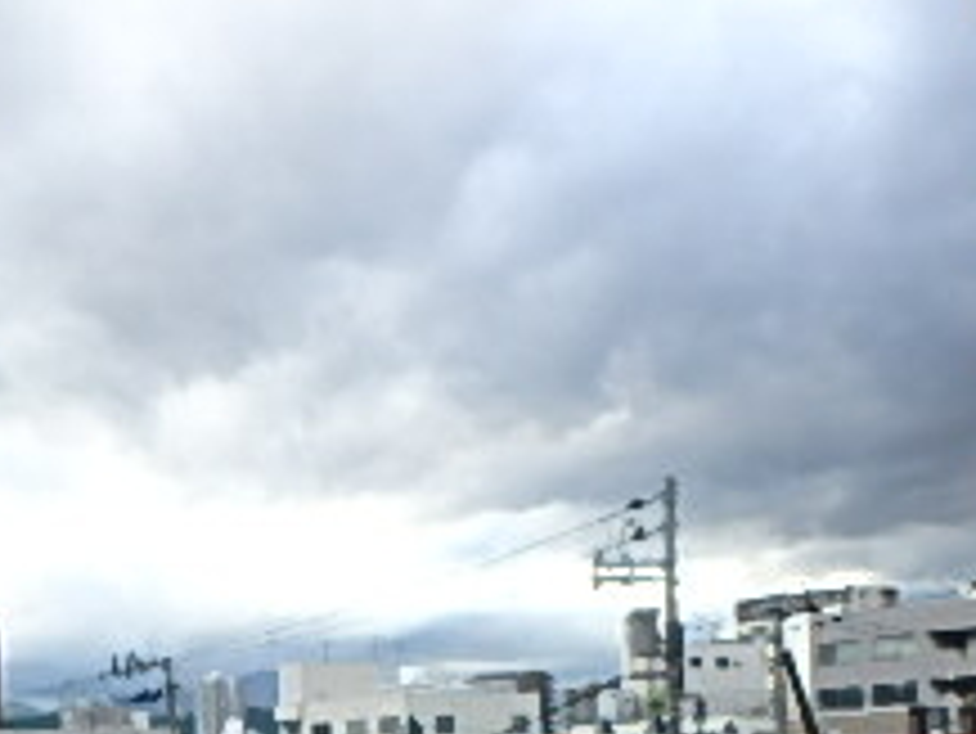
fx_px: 1749
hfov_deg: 31.2
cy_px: 923
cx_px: 445
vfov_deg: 21.6
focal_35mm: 62
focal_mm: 3.7
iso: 125
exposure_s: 1/200
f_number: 3.5
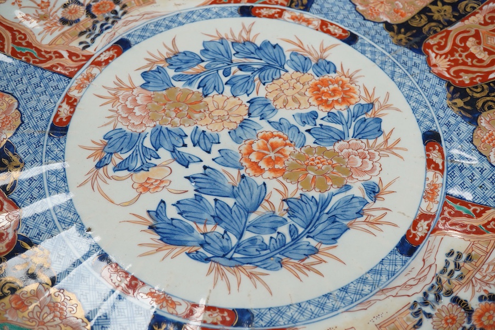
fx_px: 619
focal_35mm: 45
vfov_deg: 29.9
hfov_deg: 43.6
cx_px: 248
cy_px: 165
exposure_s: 1/125
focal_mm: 30
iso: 800
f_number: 8
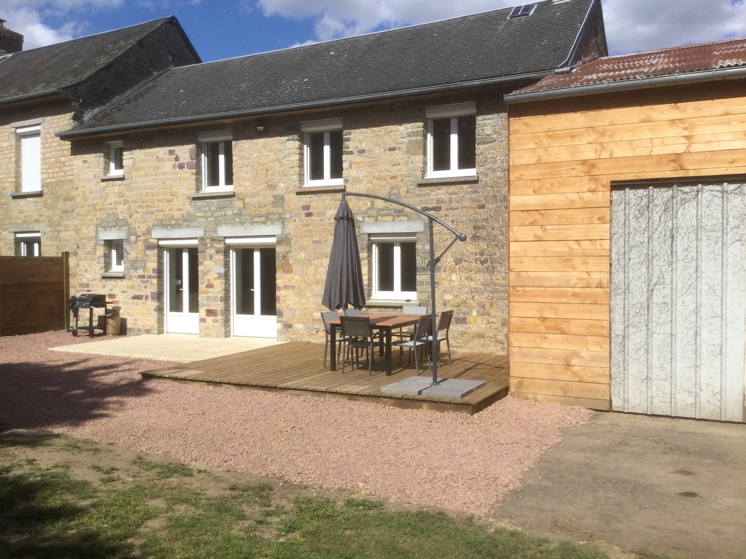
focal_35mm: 31
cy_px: 280
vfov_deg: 45.4
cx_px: 373
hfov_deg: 58.4
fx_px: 668
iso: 25
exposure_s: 1/2092
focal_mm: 3.3
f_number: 2.4
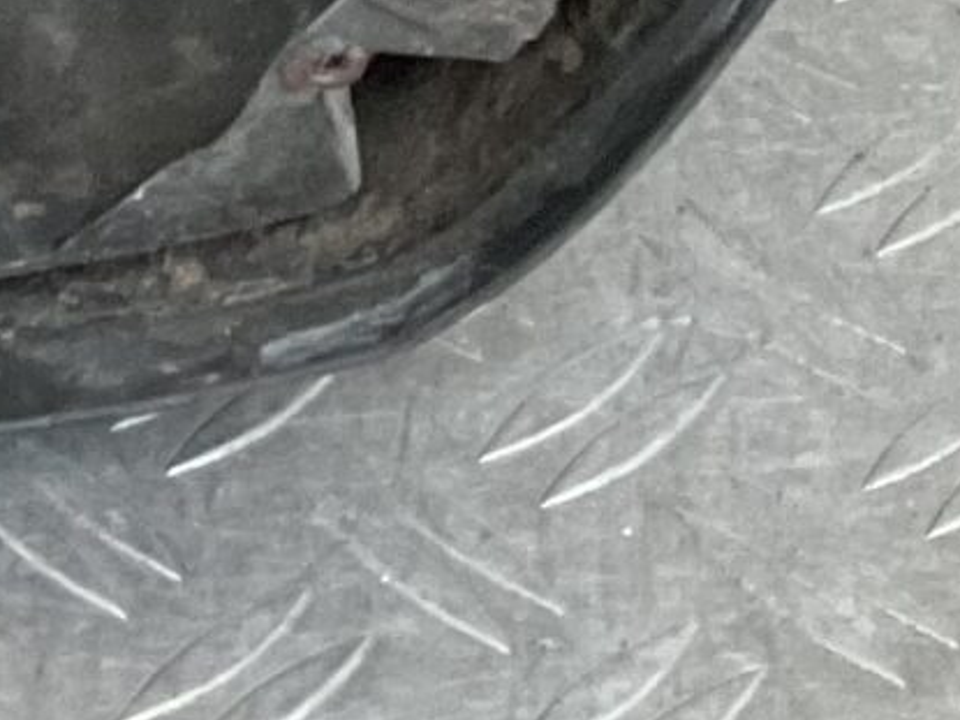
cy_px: -826
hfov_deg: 9.8
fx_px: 4963
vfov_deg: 7.8
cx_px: -1323
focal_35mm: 179
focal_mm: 3
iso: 160
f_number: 1.8
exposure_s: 1/50
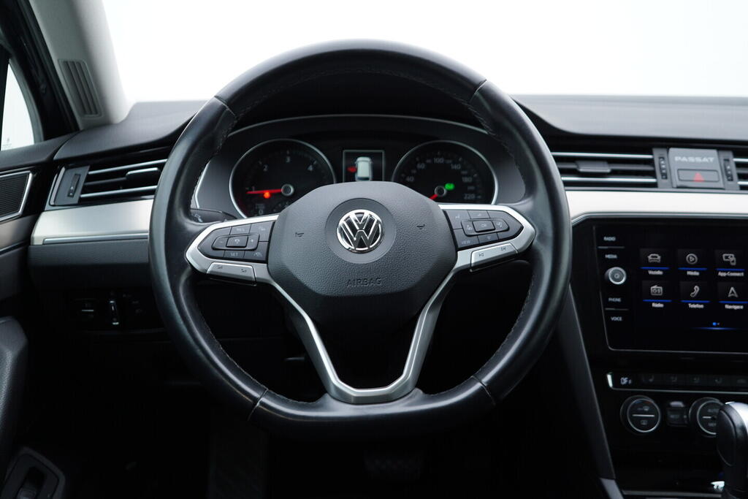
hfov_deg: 53.1
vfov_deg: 36.9
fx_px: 748
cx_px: 374
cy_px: 250
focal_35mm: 36
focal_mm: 24
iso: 125
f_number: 2.8
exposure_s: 1/40
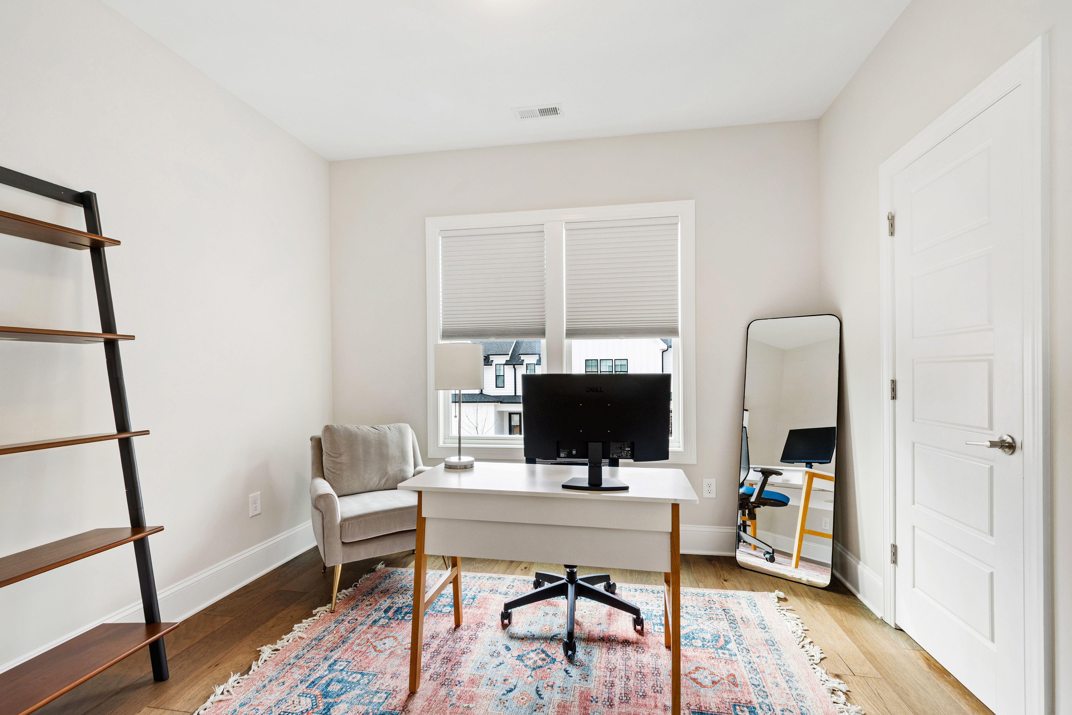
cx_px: 536
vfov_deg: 77.3
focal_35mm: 15
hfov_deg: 100.4
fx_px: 447
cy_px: 358
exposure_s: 1/4
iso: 100
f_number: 8
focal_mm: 10
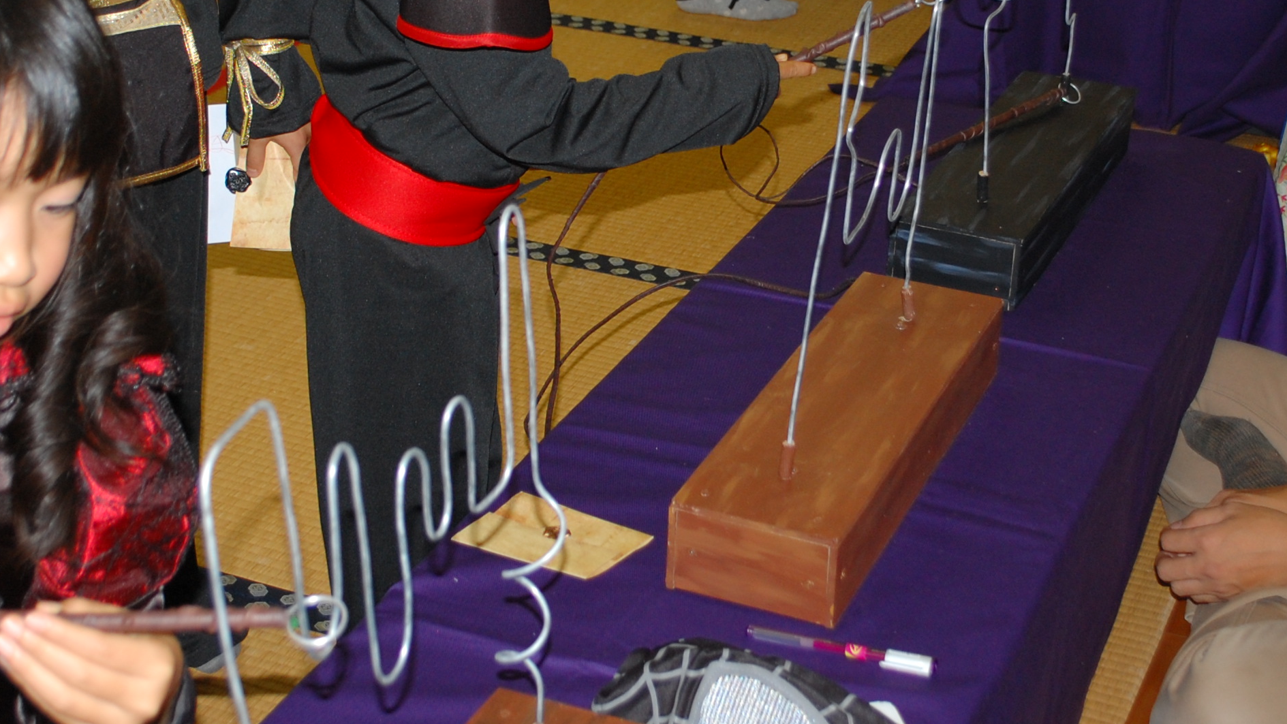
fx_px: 2218
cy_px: 159
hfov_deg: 32.4
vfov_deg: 18.4
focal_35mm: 65
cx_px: 645
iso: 400
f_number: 4.5
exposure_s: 1/60
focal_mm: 26
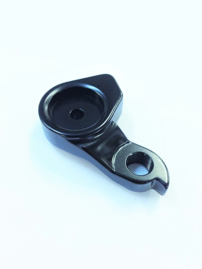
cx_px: 101
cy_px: 134
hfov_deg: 43.0
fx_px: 257
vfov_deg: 55.3
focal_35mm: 33
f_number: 2.4
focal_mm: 4.12
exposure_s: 1/20
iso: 125
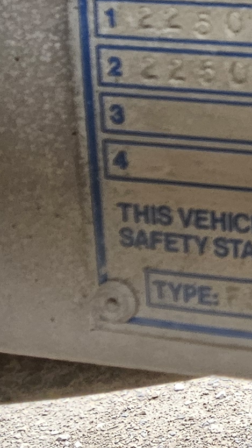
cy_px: 62
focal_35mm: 68
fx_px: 807
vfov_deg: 29.9
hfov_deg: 14.2
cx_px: 537
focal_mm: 2.2
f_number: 2.2
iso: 100
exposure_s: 1/207
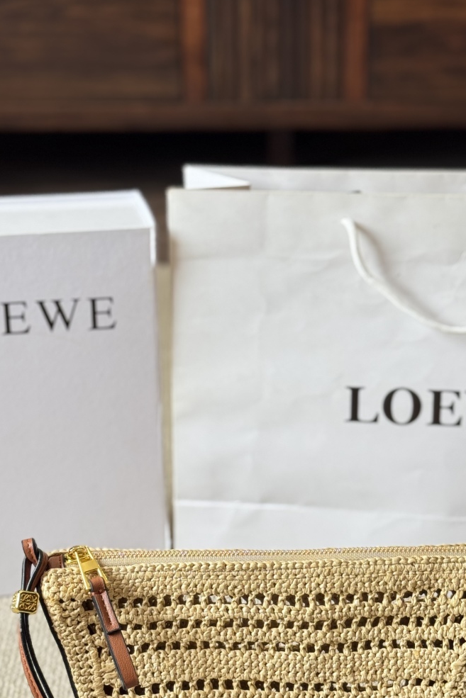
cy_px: 425
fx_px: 1417
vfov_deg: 27.6
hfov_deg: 18.7
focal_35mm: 73
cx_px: 280
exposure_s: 1/65
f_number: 1.78
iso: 100
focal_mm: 6.76
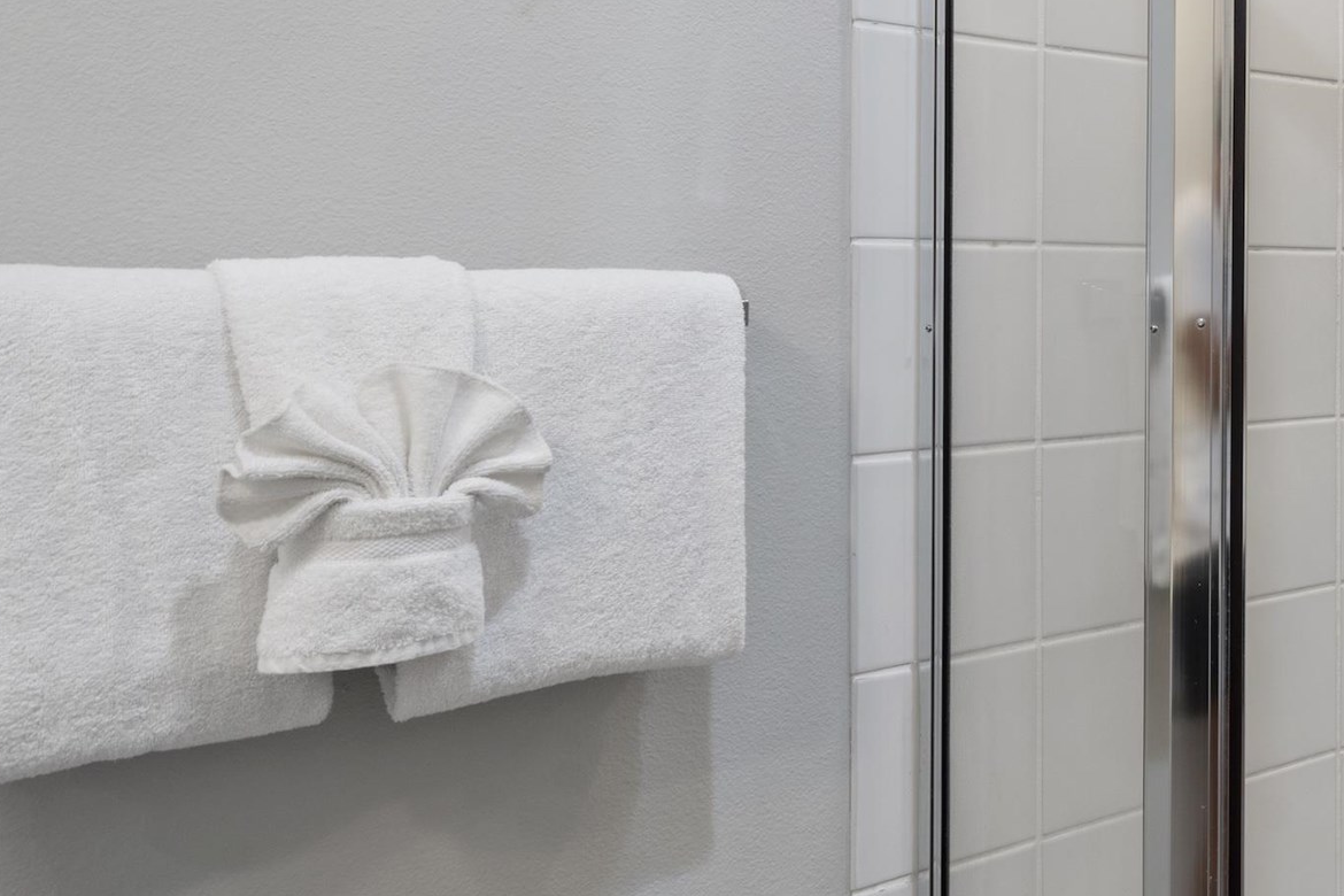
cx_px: 1499
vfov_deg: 31.6
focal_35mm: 42
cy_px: 300
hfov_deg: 38.1
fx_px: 1568
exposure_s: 1/6
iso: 100
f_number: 8
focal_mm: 16
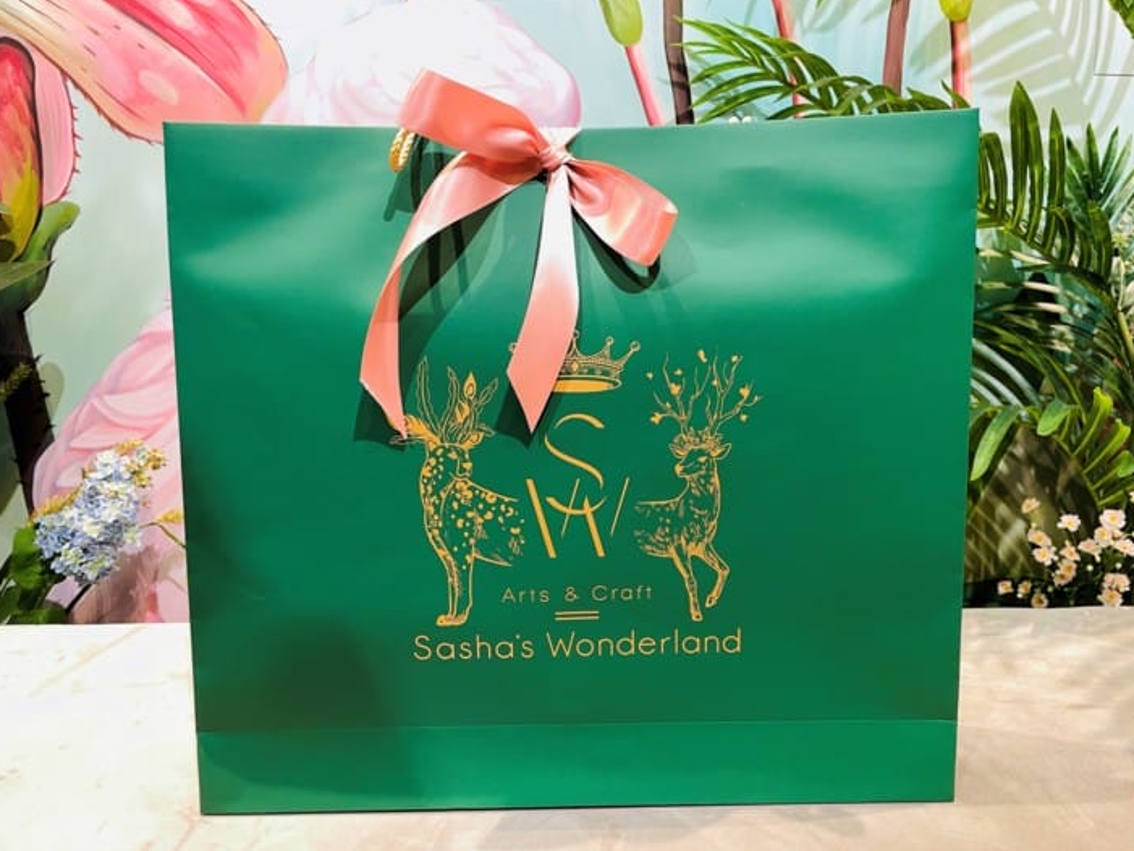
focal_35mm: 27
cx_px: 582
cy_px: 430
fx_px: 885
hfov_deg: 65.3
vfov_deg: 51.4
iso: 80
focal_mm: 4.2
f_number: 1.6
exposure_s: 1/60
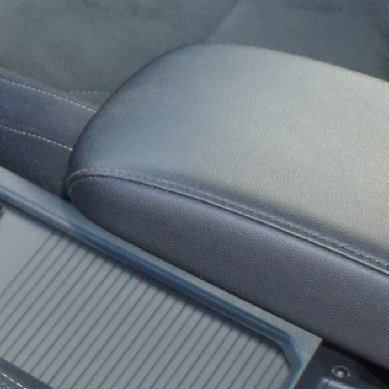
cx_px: -579
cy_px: 41
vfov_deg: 8.0
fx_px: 2759
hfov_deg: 7.5
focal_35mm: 217
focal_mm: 20
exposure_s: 1/100
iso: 800
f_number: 5
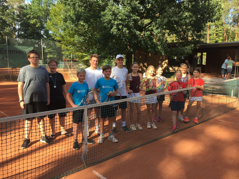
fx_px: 200
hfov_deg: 61.7
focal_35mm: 29
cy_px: 90
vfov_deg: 48.2
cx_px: 120
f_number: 2.2
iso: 32
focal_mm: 4.15
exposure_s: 1/482
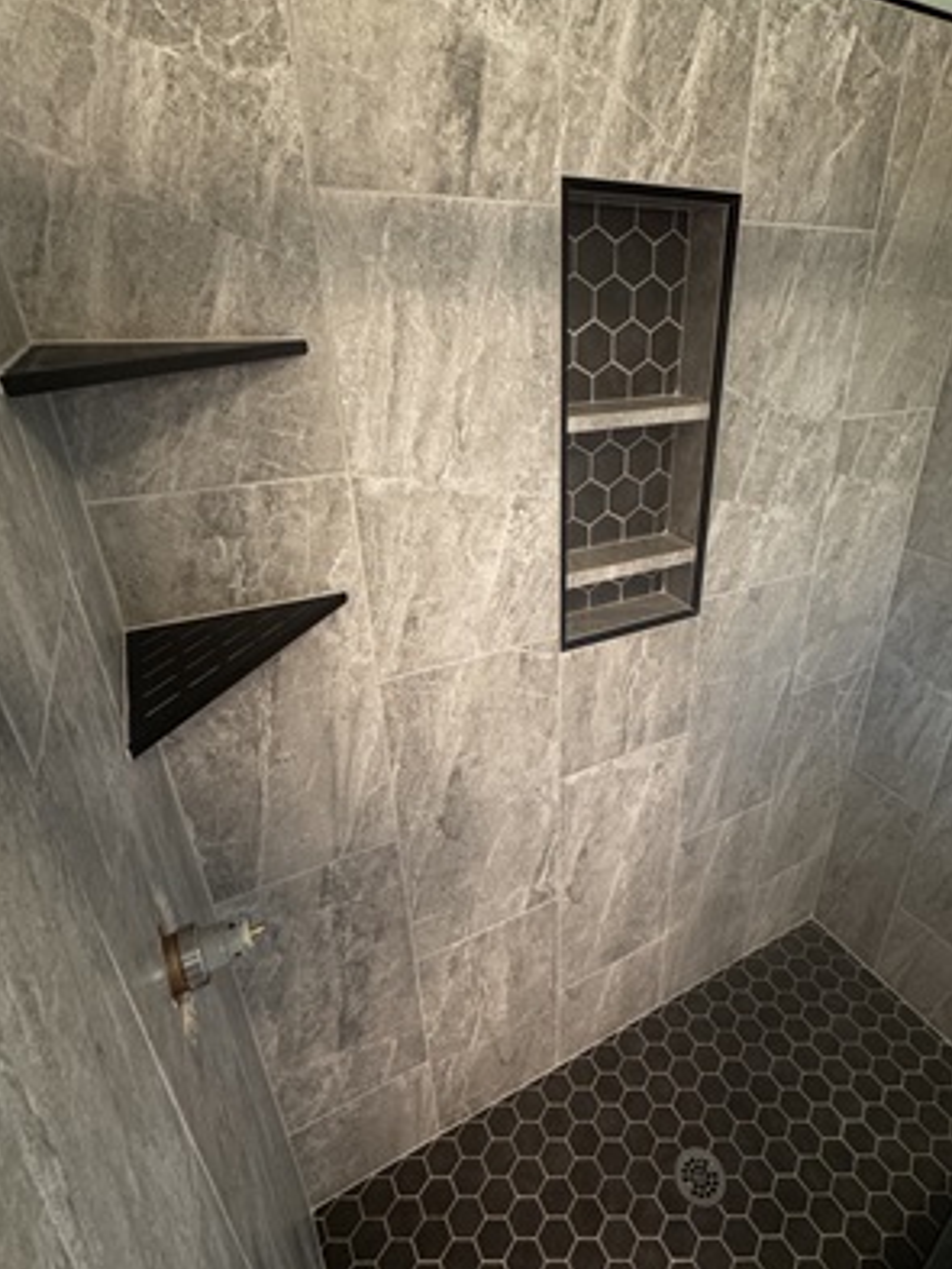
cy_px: 634
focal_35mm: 19
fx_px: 696
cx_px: 568
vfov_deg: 84.6
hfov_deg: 68.1
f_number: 2.2
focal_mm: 2.22
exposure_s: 1/60
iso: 640
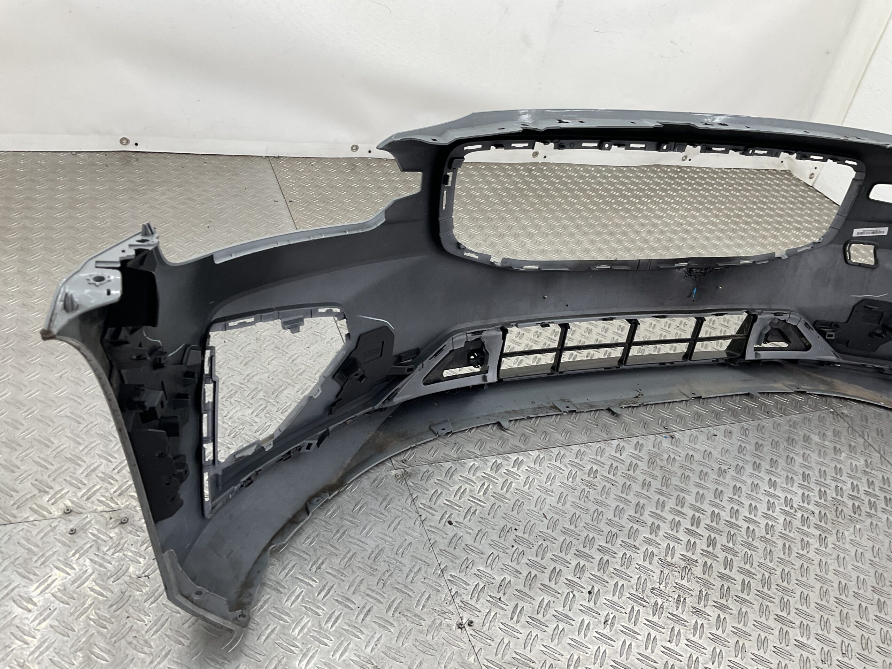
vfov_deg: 48.2
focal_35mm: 29
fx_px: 747
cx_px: 446
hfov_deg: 61.7
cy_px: 334
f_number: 1.8
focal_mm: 3
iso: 25
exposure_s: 1/100
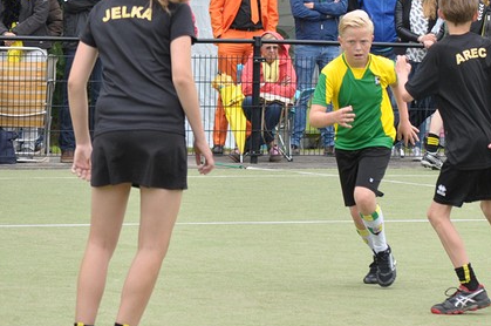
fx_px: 3748
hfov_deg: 7.5
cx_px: 394
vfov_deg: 5.0
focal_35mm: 275
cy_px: 29
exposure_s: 1/500
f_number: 5.6
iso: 400
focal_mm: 75
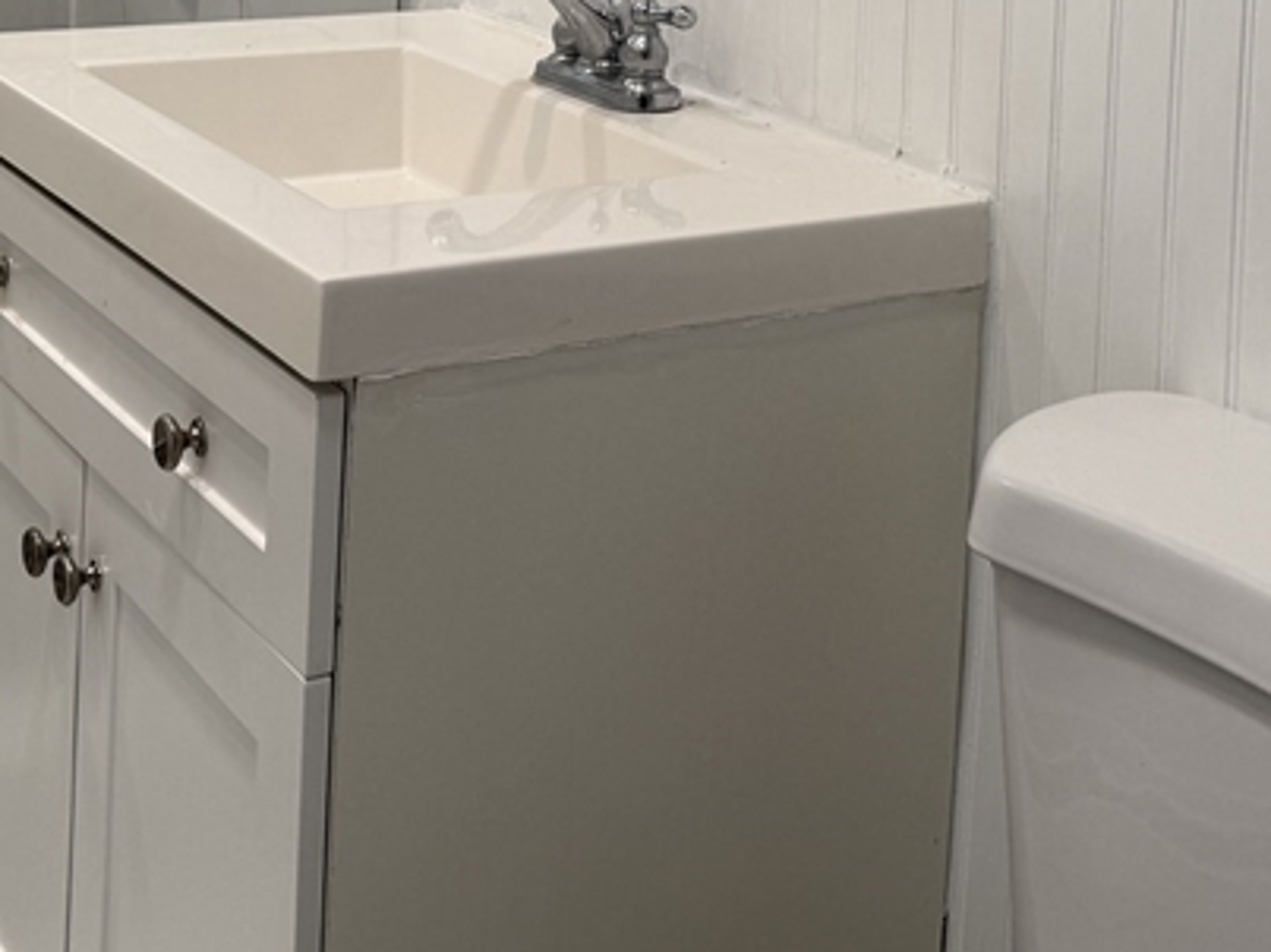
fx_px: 2239
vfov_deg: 22.3
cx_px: 681
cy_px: -167
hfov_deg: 31.7
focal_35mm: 61
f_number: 1.78
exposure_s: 1/114
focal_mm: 6.76
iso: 80
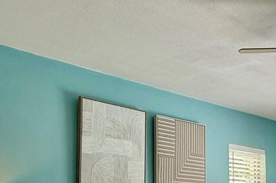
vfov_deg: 22.8
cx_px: 236
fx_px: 421
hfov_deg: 34.7
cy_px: 214
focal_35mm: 55
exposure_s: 1/142
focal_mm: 2.22
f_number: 2.2
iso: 50
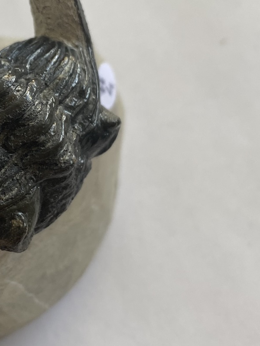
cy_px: 116
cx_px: 5
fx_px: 641
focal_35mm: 64
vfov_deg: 30.1
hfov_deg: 22.1
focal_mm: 4.25
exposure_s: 1/121
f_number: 1.8
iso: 100
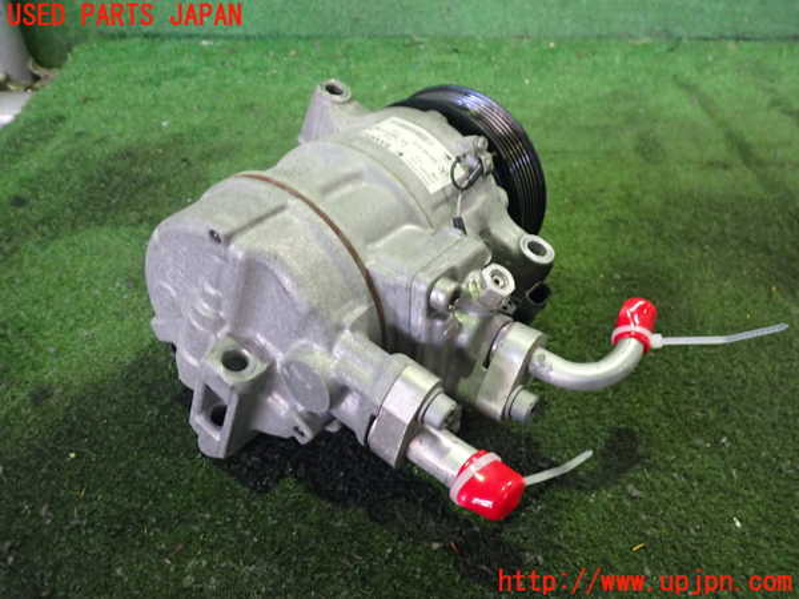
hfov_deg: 60.0
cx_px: 400
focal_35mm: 30
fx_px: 692
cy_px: 300
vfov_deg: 46.8
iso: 500
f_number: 2.3
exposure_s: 1/30
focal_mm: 5.4
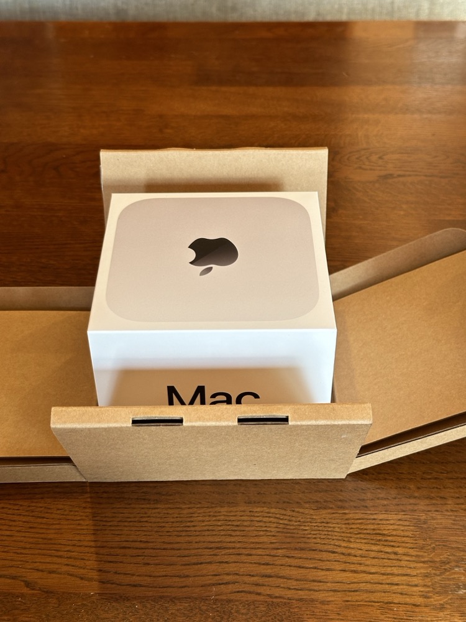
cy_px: 311
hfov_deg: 30.3
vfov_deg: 39.7
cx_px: 233
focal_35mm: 48
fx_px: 862
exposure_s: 1/81
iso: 80
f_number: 1.78
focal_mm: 6.86
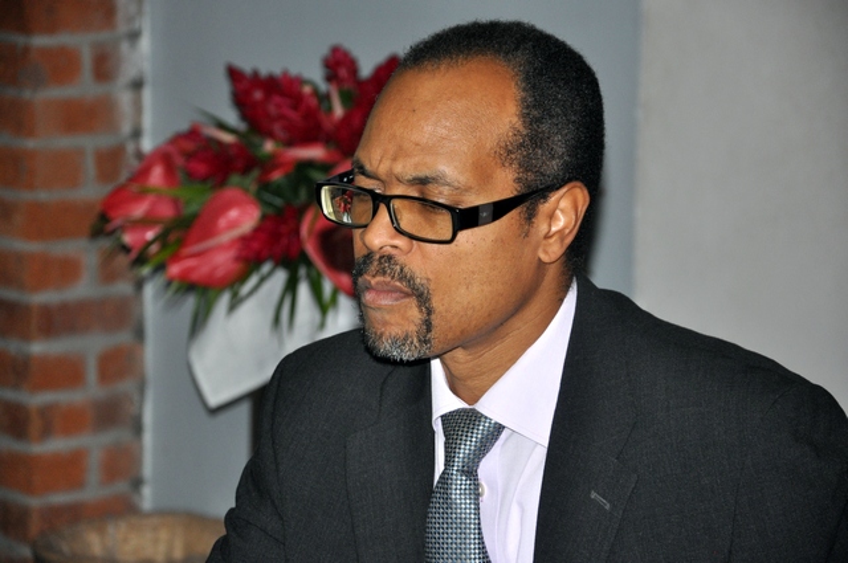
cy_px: 282
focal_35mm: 158
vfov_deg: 8.7
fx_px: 3705
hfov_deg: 13.1
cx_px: 424
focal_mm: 105
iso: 800
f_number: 5.6
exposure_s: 1/60
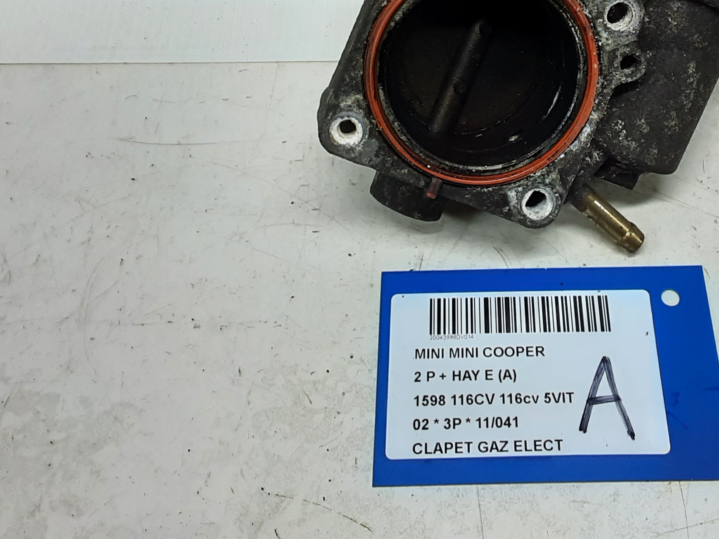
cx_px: 469
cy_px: 71
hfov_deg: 37.2
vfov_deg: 27.7
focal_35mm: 51
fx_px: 1059
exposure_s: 1/50
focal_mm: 2.91
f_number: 1.9
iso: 64
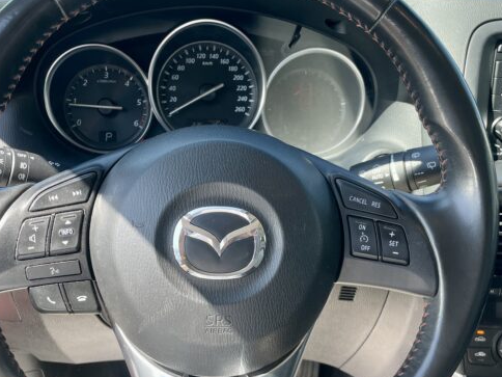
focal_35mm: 43
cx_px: 240
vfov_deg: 33.4
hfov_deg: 43.8
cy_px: 239
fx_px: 624
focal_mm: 4.2
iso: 32
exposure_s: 1/307
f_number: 1.6
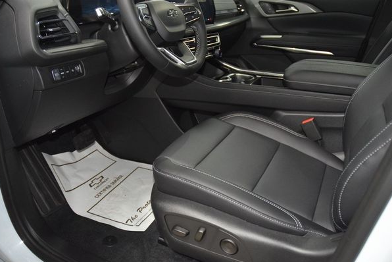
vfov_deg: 45.0
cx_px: 190
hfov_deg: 63.6
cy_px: 130
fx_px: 316
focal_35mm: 29
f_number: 3.5
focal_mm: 18
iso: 2500
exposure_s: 1/60
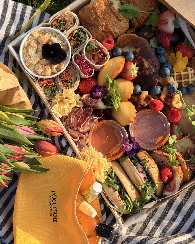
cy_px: 115
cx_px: 99
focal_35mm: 51
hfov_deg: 29.7
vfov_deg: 36.6
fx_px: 368
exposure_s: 1/2033
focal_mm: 6.76
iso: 64
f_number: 1.78
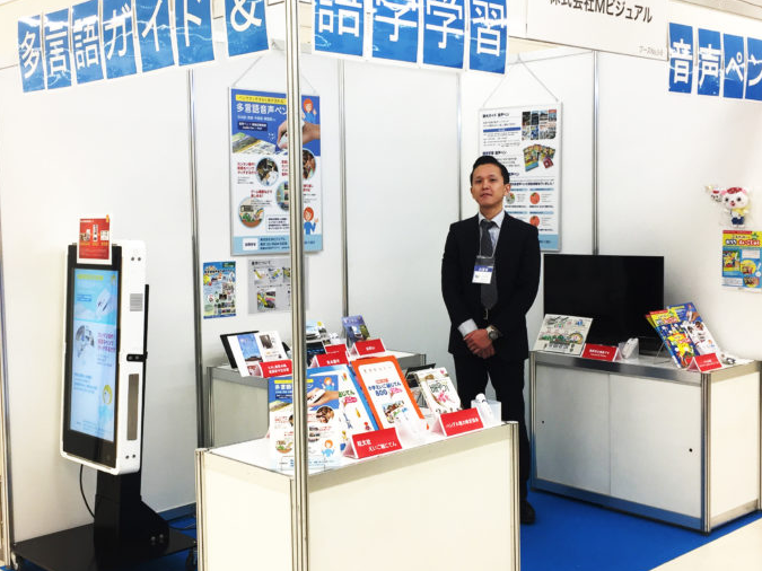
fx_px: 968
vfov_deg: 32.9
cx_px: 366
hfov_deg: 42.9
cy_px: 286
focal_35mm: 44
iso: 50
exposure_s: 1/100
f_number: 2.2
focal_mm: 4.15
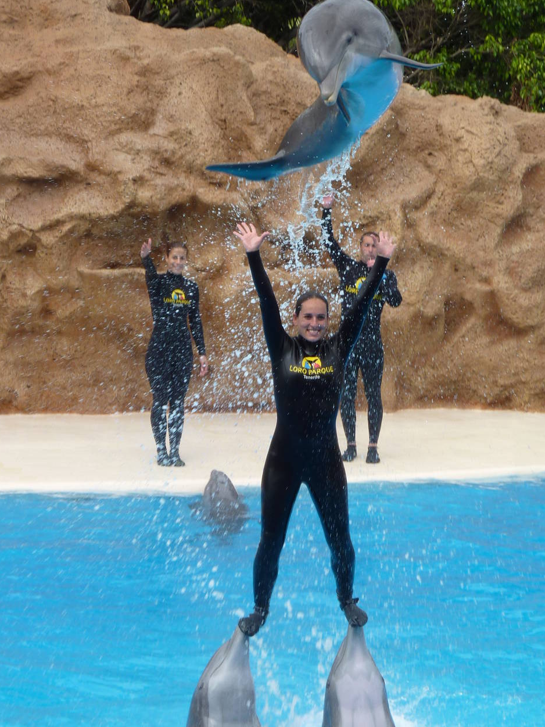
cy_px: 406
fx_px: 3947
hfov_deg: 7.9
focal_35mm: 188
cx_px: 303
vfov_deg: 10.5
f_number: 4.5
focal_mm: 24.1
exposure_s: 1/200
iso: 80
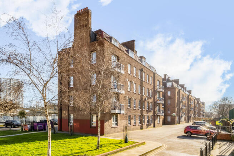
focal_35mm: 12
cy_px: 78
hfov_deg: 112.6
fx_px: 78
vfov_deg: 90.0
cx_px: 117
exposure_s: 1/1250
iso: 800
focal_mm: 12
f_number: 11
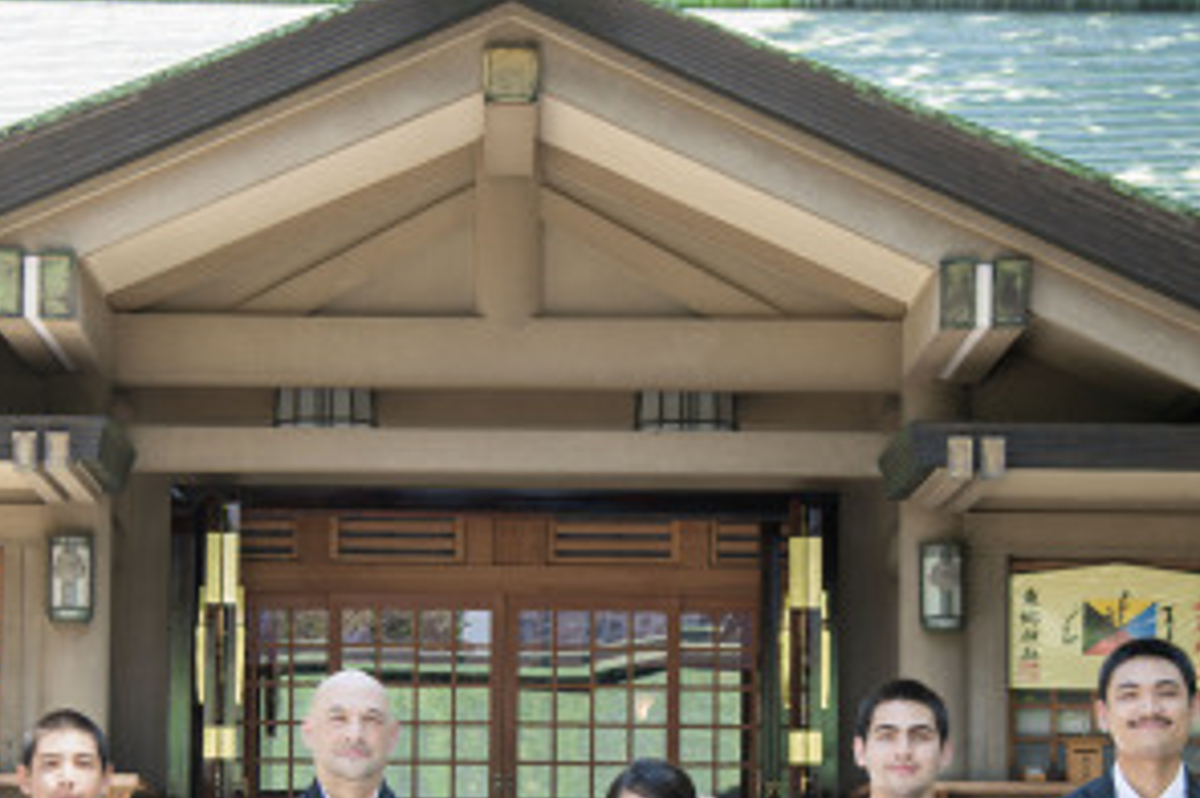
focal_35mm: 114
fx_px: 3796
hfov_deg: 18.0
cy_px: 743
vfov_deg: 11.9
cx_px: 492
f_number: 5.6
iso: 200
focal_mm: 42
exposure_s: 1/160
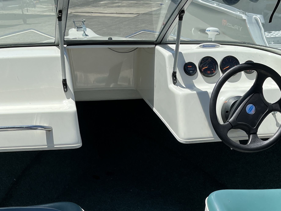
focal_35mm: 57
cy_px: 224
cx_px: 130
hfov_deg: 33.8
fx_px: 463
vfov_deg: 24.2
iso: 50
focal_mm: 5.1
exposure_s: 1/3311
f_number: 1.6
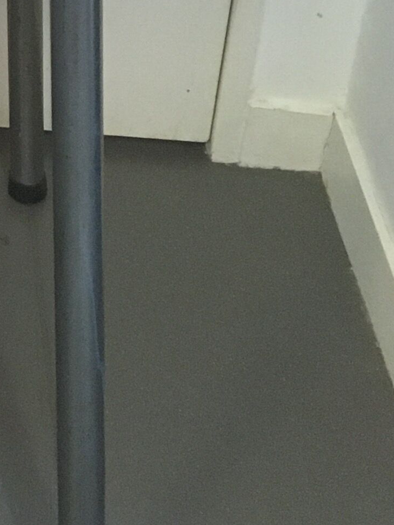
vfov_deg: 15.0
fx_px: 1835
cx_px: -363
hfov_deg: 11.2
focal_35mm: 121
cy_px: -272
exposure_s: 1/33
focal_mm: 4.15
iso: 200
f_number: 2.2
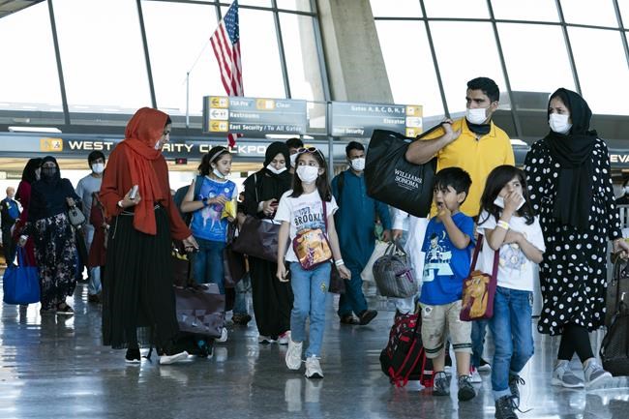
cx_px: 314
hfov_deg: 21.7
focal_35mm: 94
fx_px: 1642
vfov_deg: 14.5
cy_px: 210
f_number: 7.1
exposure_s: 1/400
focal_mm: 94
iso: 1600
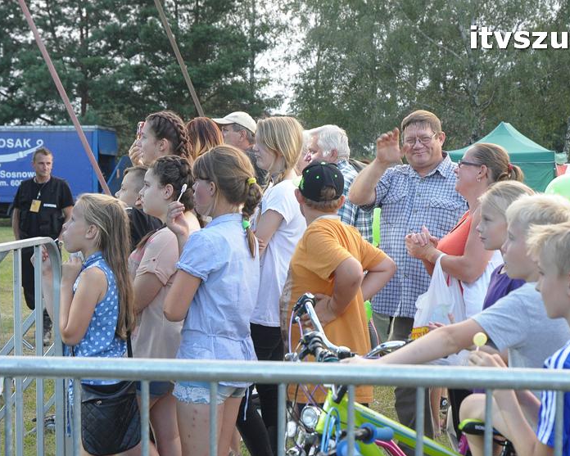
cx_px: 345
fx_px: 1333
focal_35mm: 79
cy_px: 230
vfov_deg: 19.4
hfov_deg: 24.1
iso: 1250
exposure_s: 1/160
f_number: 6.3
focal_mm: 46
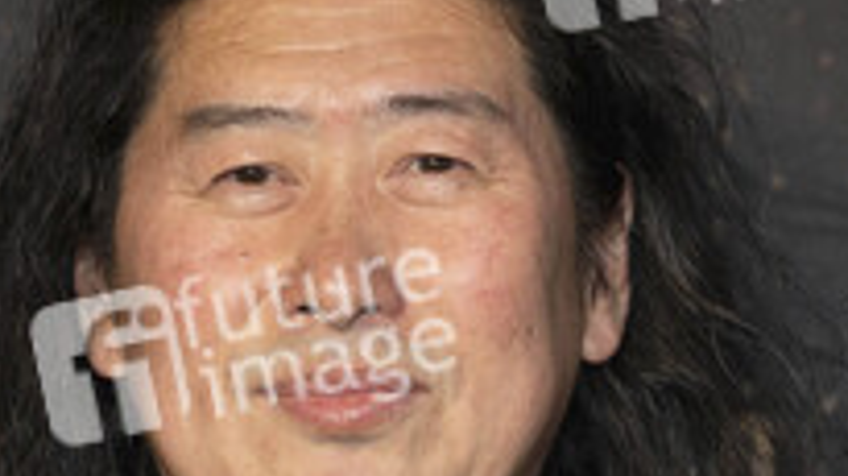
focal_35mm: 235
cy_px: 555
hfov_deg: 9.2
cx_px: 364
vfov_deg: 5.1
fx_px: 5281
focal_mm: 115
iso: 800
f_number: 5.6
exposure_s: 1/200
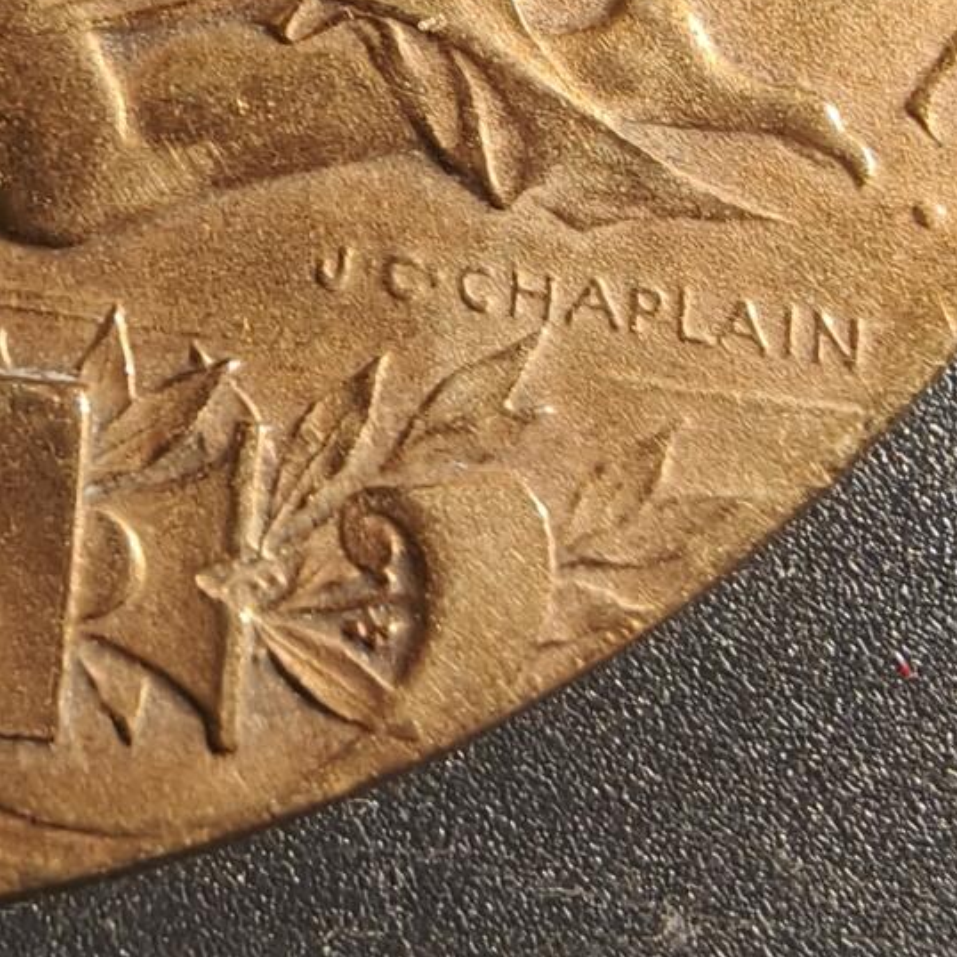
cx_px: 459
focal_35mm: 68
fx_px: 2127
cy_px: 439
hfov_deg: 25.4
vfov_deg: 25.4
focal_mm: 2.32
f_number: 2
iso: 200
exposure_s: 1/50
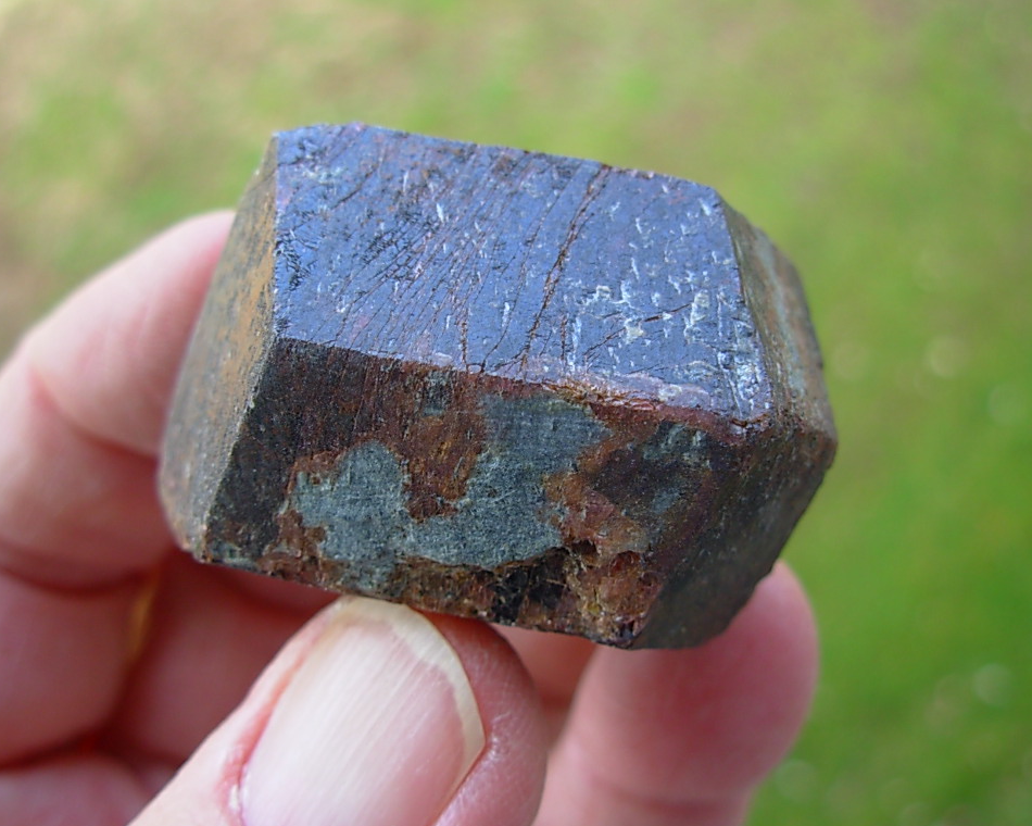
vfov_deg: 37.3
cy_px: 416
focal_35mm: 40
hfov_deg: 45.8
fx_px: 1222
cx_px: 546
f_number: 2.9
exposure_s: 1/98.7
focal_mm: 6.3
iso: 50
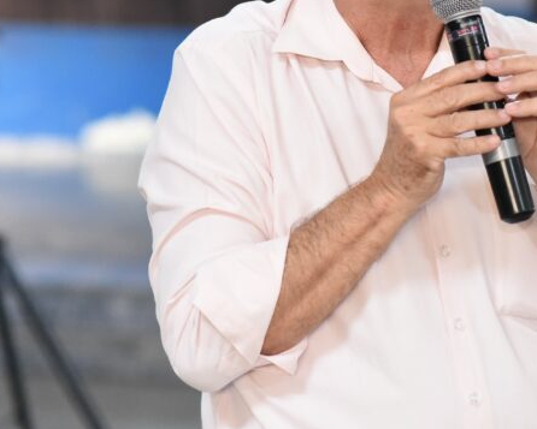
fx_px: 2909
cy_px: 75
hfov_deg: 10.5
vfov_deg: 8.4
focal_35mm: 183
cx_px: 483
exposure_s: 1/160
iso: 5000
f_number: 2.8
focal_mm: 85
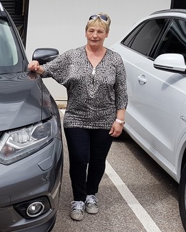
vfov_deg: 31.4
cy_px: 114
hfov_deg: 22.5
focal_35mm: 60
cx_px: -60
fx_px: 412
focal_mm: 4.2
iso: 40
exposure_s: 1/1688
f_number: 1.7
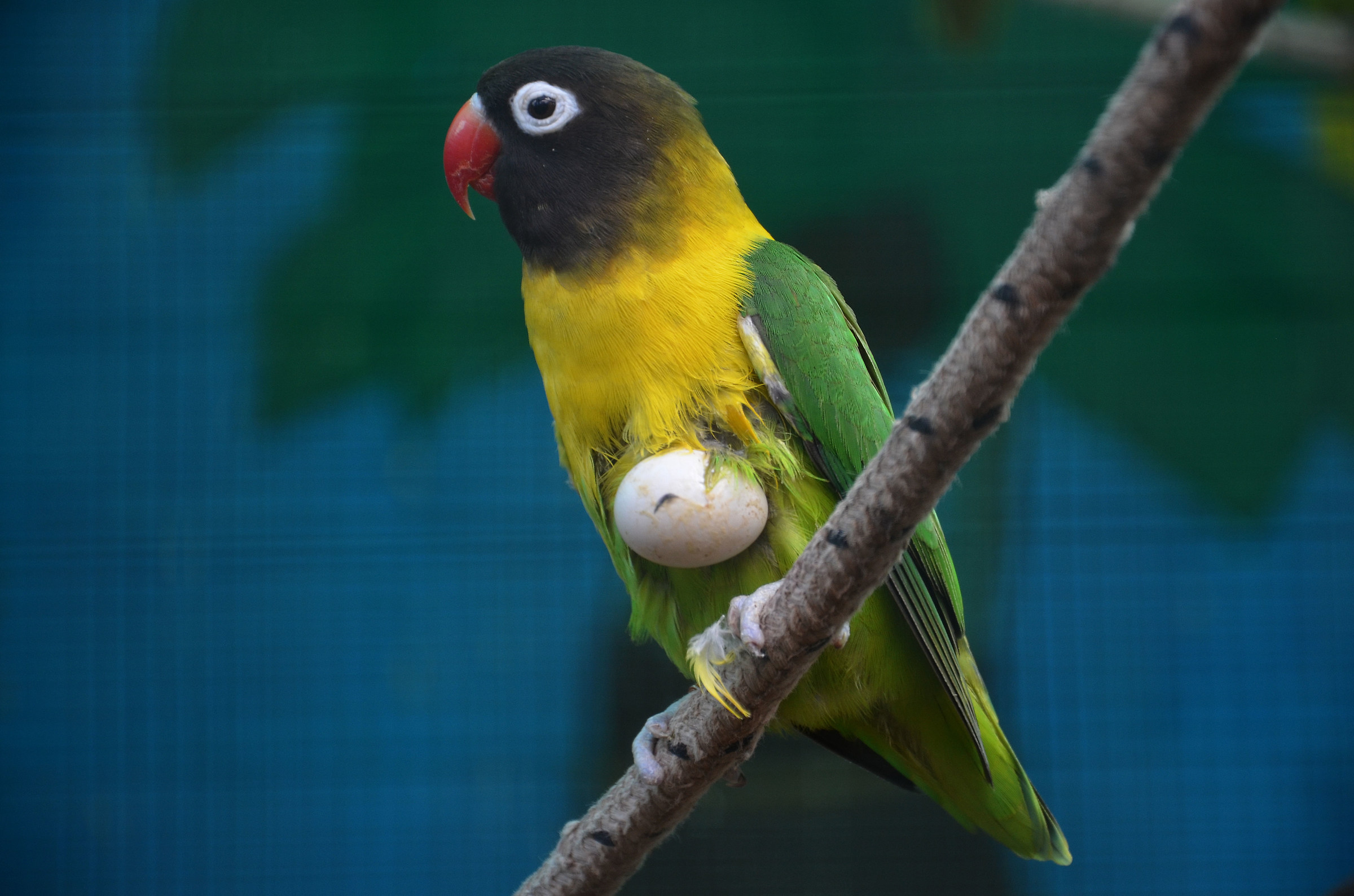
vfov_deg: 8.7
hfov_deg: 13.1
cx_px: 677
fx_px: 5911
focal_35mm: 158
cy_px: 448
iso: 450
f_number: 5.6
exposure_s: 1/125
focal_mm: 105
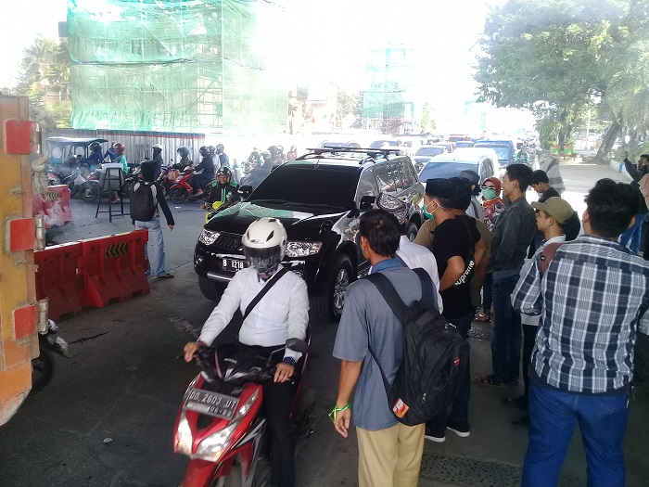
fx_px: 581
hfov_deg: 58.4
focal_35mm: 31
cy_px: 244
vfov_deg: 45.4
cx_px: 324
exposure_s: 1/133
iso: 50
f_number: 2.2
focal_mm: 3.3
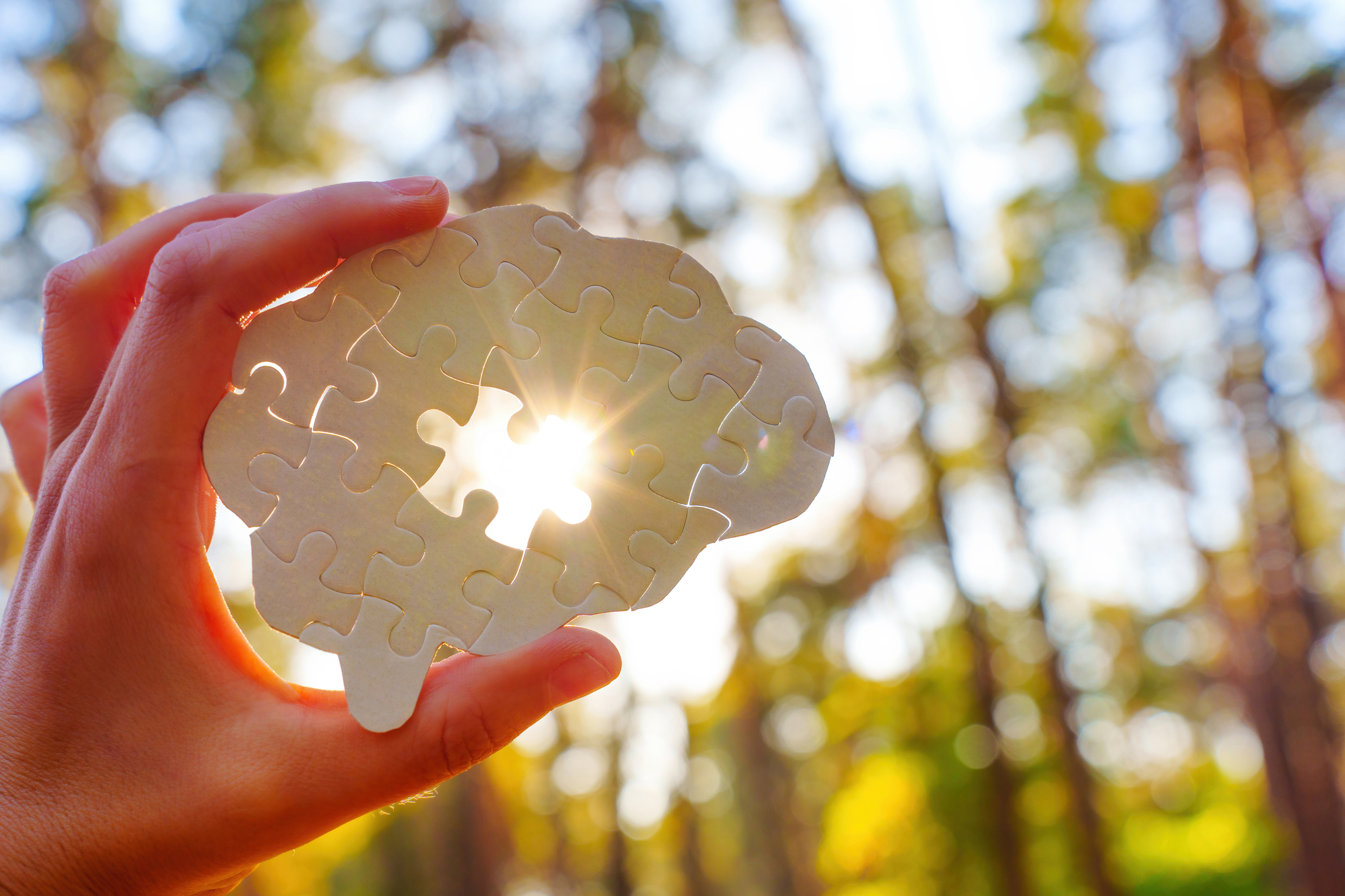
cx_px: 672
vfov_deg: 28.1
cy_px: 448
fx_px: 1793
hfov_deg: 41.1
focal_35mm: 48
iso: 200
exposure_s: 1/250
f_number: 6.3
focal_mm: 48
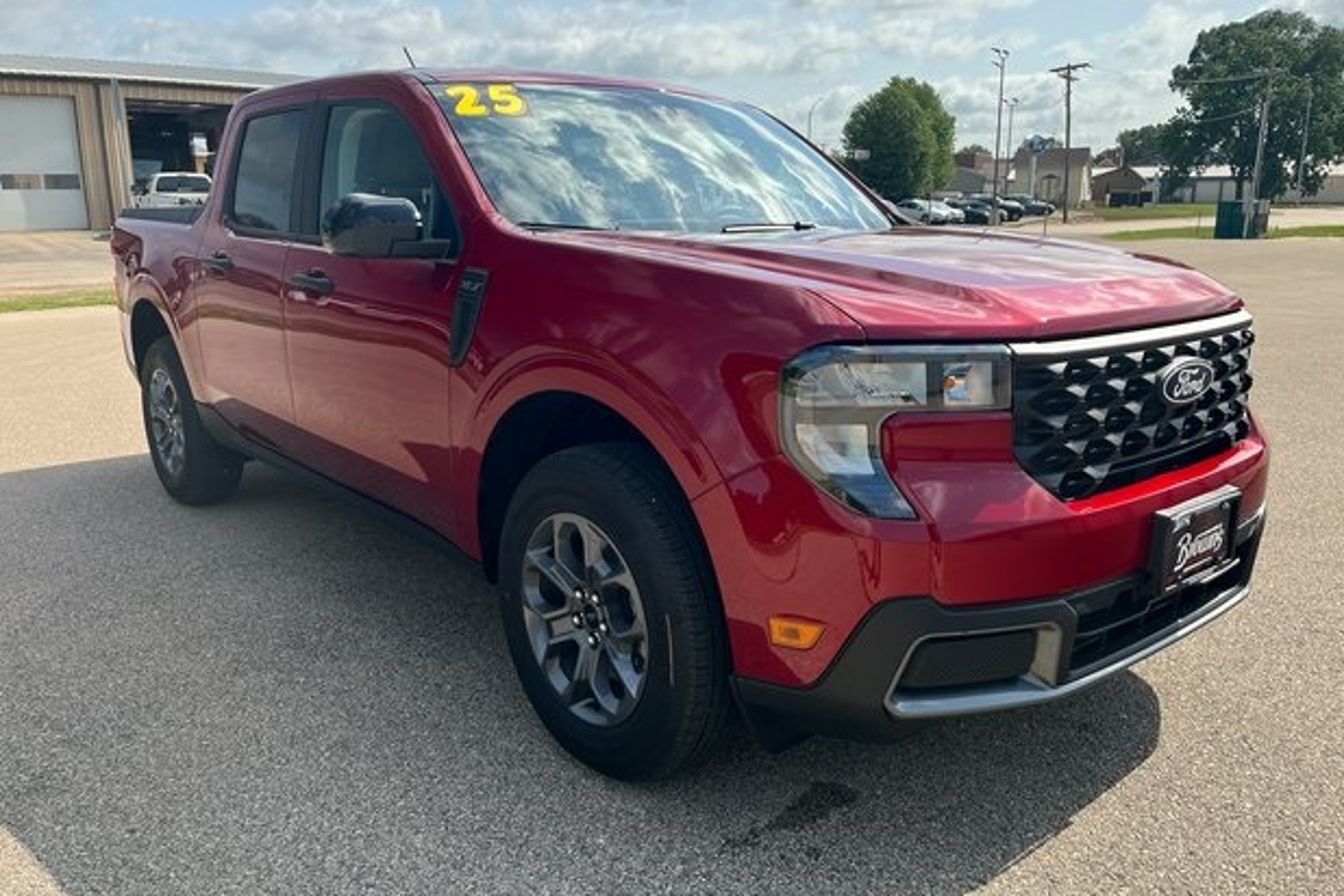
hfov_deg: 65.5
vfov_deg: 46.4
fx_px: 1045
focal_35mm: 28
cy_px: 455
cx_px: 694
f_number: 1.6
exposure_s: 1/1009
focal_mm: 5.1
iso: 50
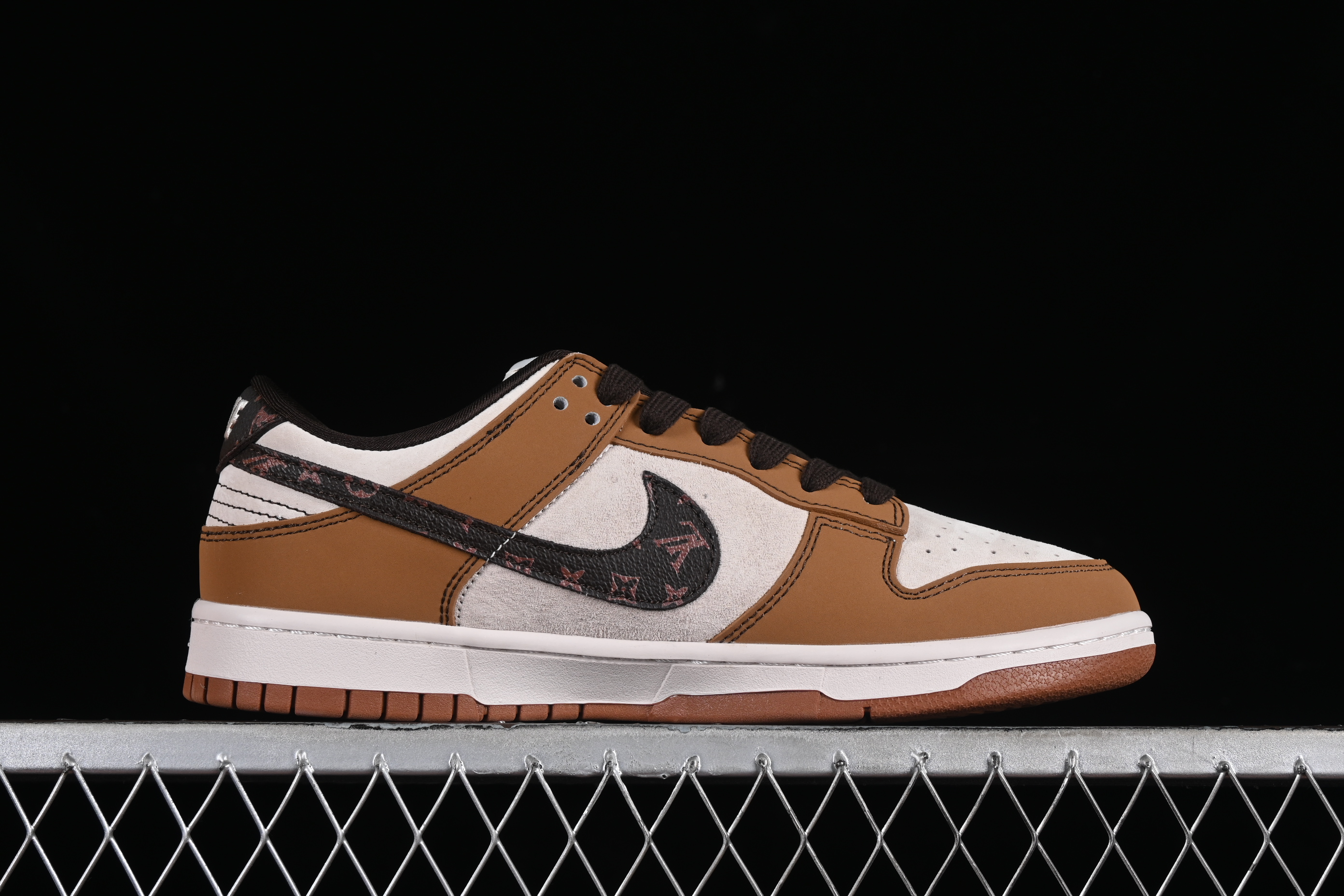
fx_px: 2800
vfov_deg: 18.2
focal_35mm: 75
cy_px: 448
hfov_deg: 27.0
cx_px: 672
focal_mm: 50
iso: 160
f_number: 8
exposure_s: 1/80
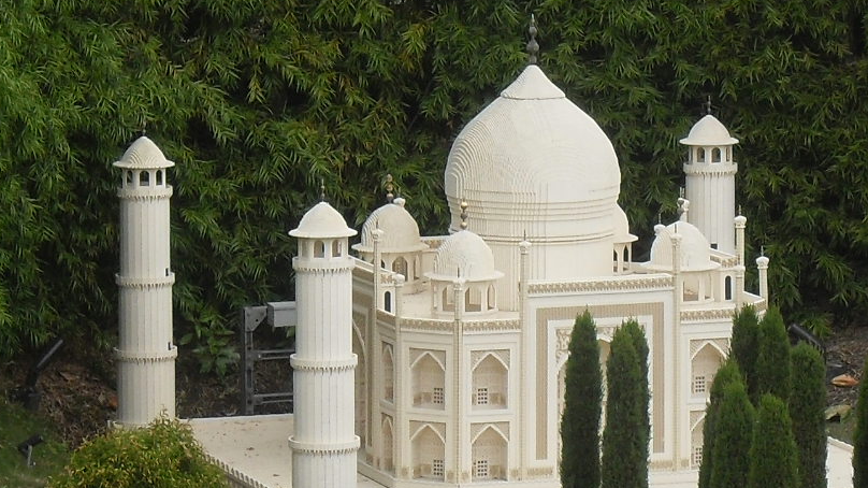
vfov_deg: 5.2
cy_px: 250
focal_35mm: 232
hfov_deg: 9.3
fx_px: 5338
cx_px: 603
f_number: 4.4
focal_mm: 13.5
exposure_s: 1/180
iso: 80
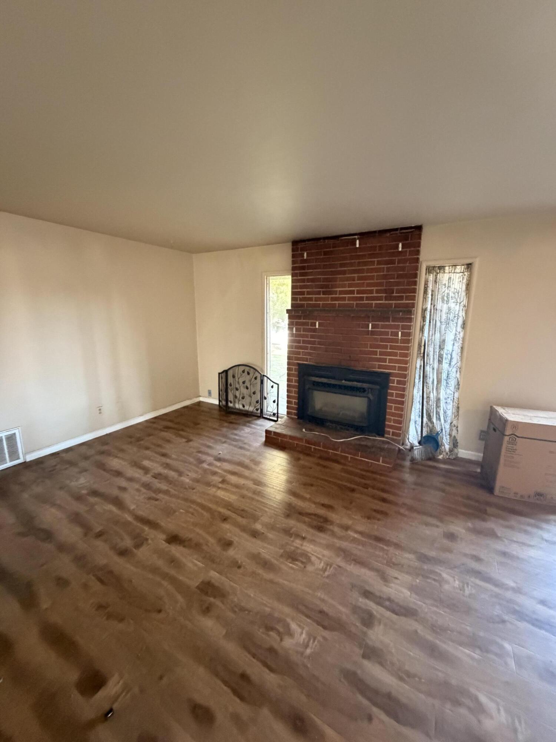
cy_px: 371
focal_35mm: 14
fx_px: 300
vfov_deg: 102.1
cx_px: 278
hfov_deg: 85.7
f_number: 2.2
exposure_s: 1/60
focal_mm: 2.22
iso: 1250
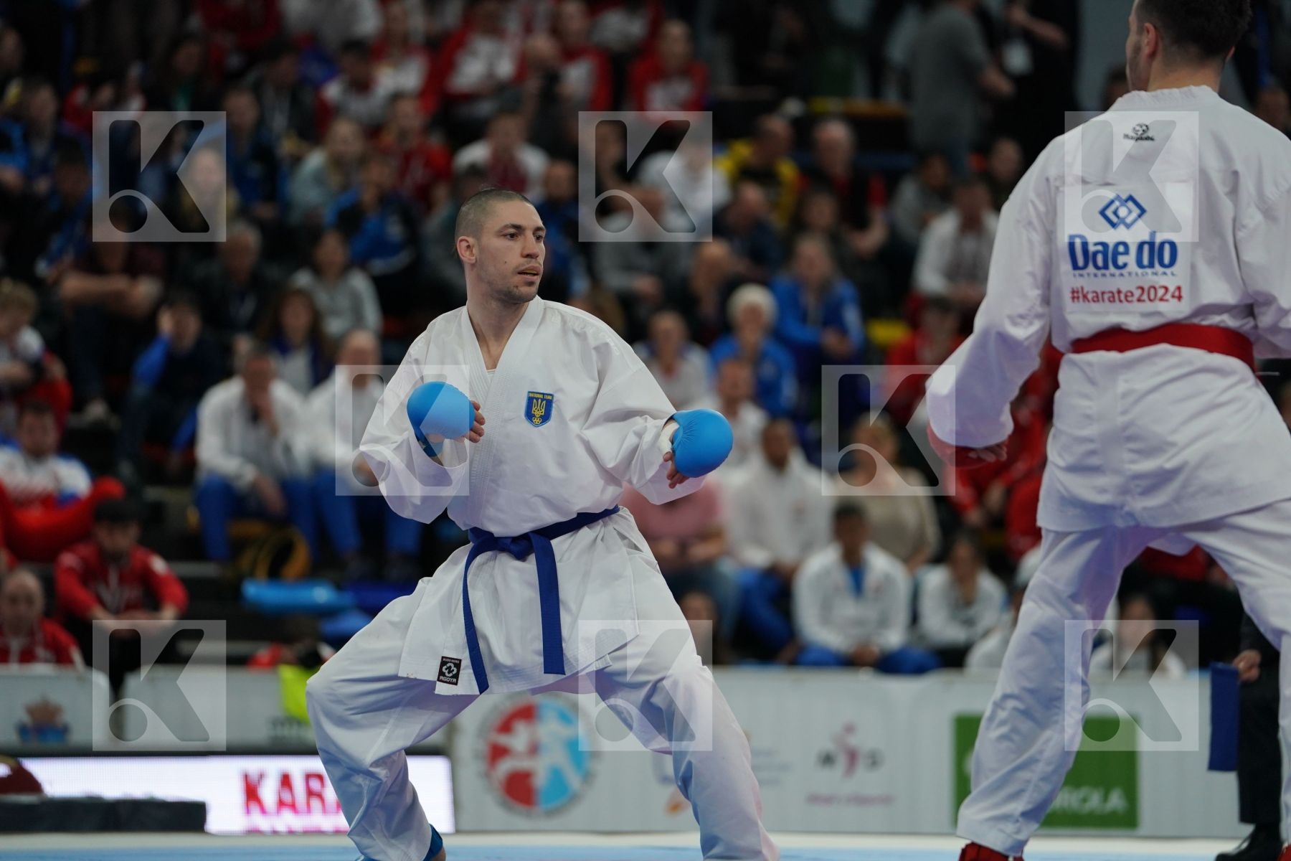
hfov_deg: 10.8
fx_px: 6849
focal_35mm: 191
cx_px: 646
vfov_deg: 7.2
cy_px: 430
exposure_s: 1/1000
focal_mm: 191
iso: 1250
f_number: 2.8
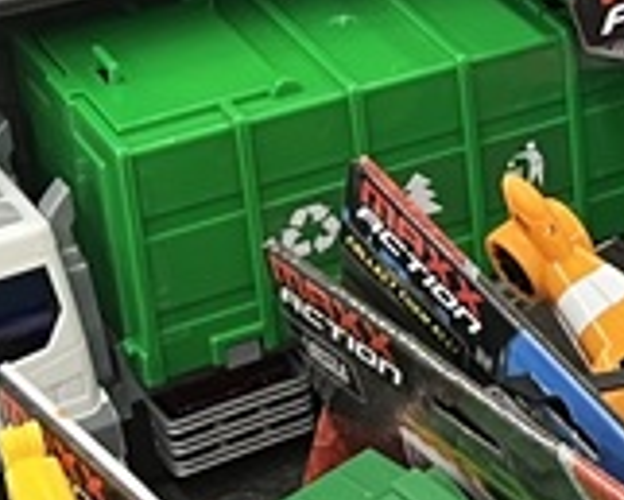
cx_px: 1260
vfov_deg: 9.6
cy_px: 116
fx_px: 2975
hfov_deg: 10.9
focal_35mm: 161
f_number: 1.6
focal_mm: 5.1
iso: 125
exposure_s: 1/60
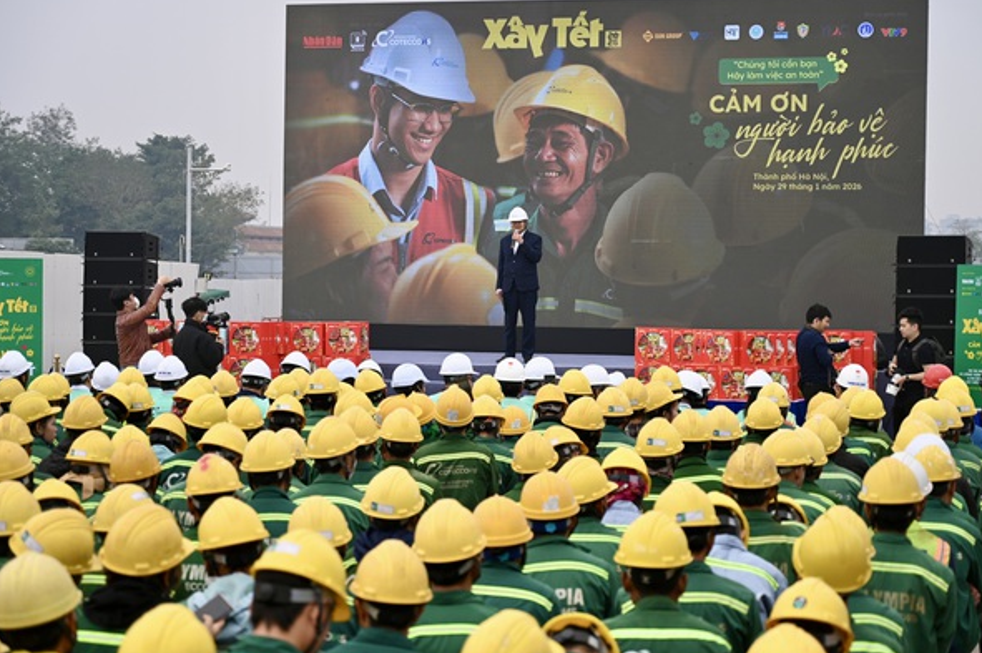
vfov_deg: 17.7
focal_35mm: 77
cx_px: 507
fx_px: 2099
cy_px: 322
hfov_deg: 26.3
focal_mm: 70
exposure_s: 1/400
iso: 125
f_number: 4
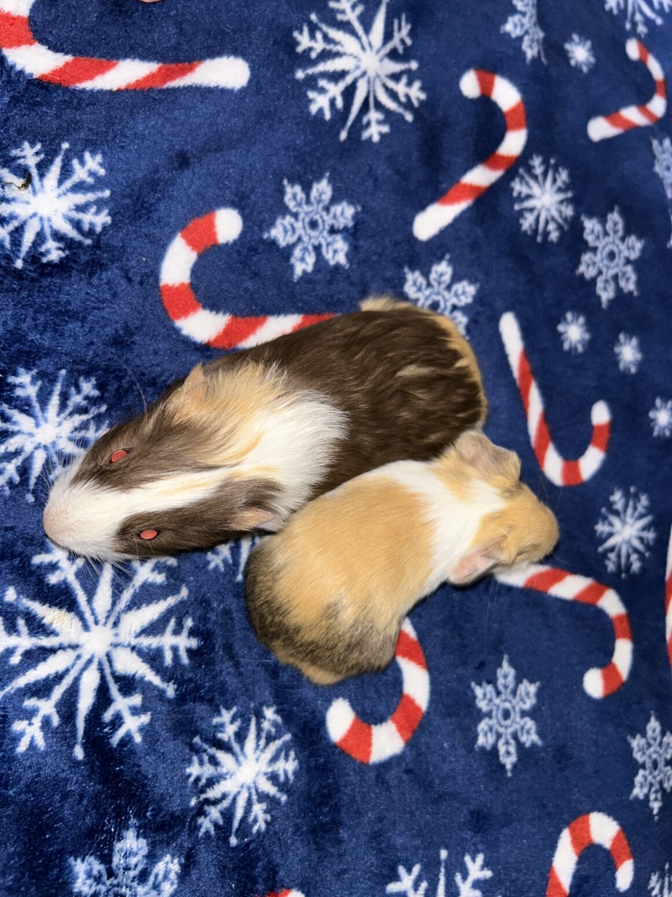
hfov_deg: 53.1
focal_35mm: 26
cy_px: 448
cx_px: 336
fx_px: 673
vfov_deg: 67.3
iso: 32
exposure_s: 1/16
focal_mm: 5.7
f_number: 1.5
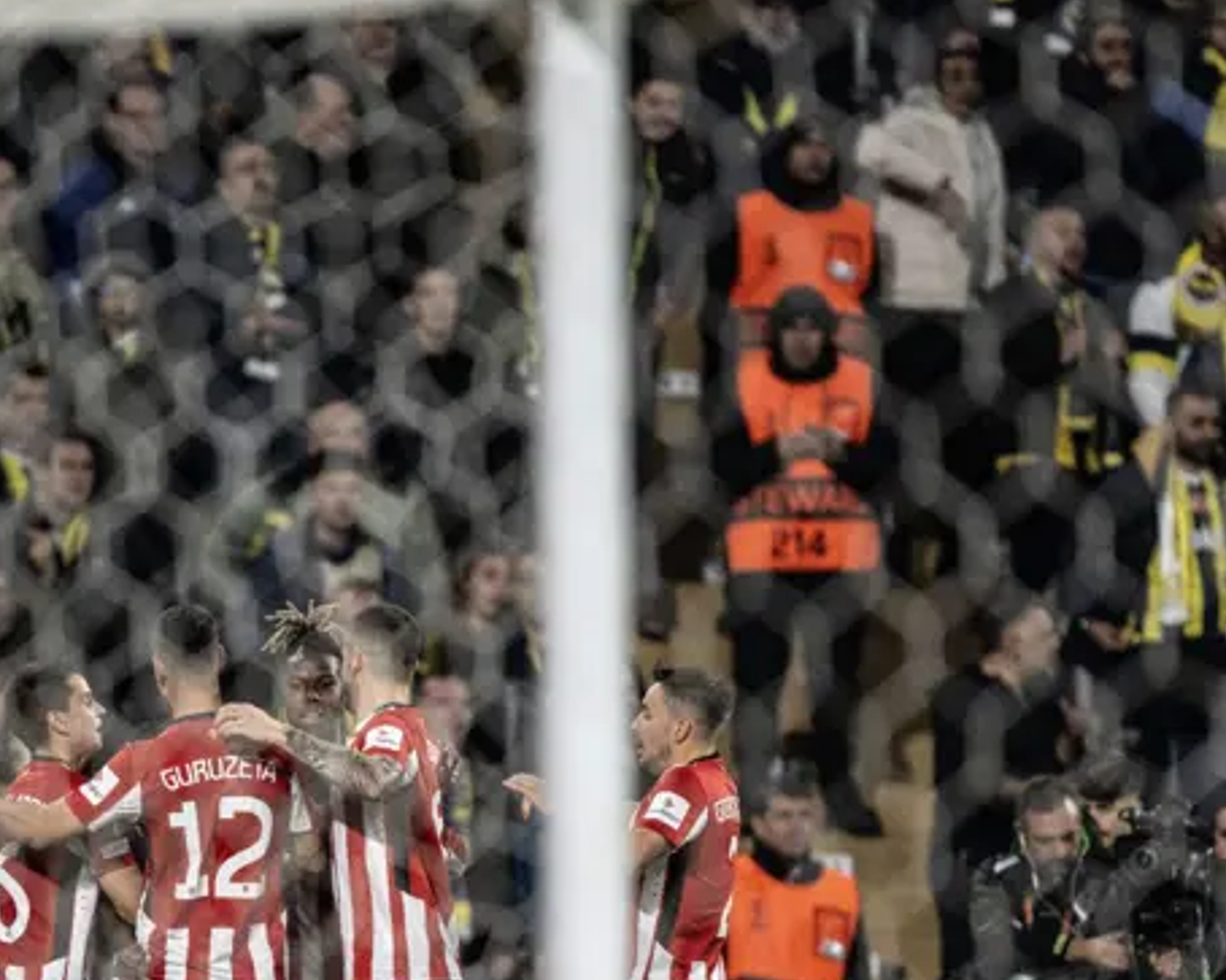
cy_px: 710
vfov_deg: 2.1
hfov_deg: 2.7
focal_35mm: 727
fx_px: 26373
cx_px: 232
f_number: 2.8
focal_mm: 400
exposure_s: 1/1250
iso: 1250
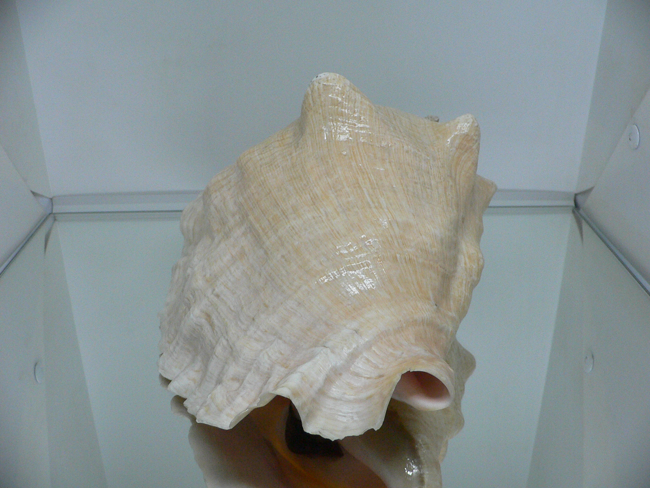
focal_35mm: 35
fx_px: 657
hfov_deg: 52.6
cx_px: 325
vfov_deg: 40.7
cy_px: 244
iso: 200
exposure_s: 1/60
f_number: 2.8
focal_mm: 4.6
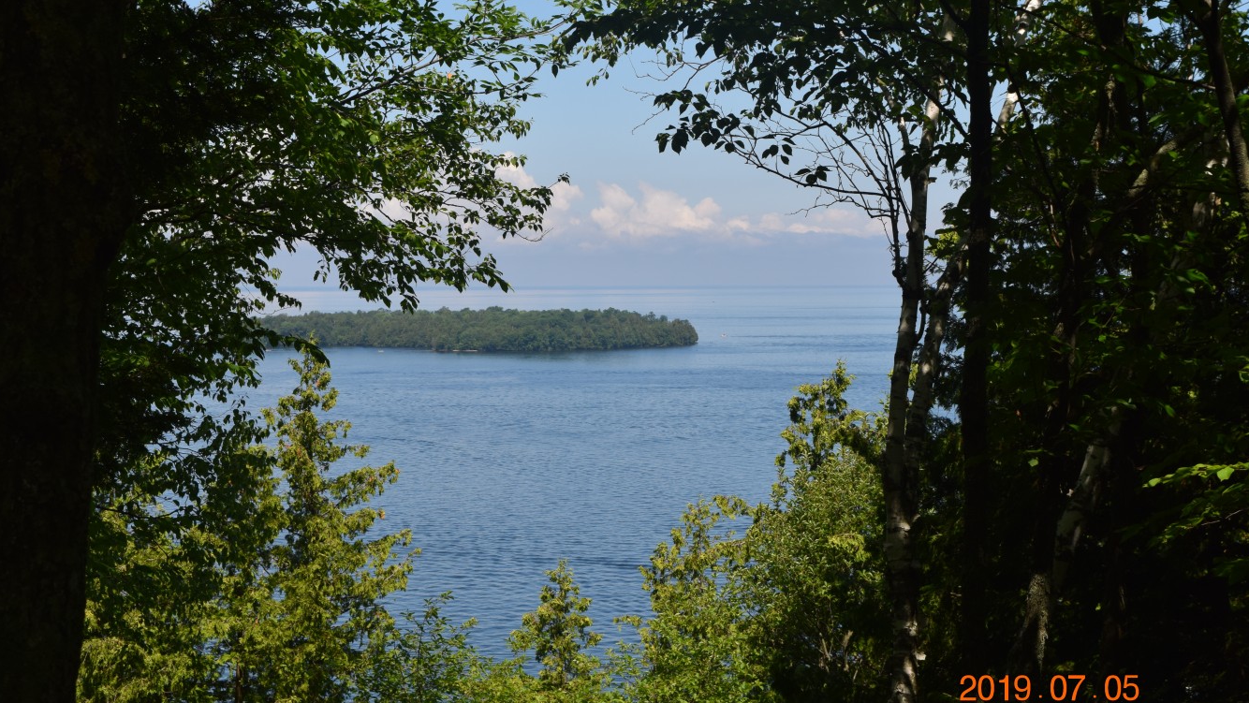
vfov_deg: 16.9
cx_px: 627
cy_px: 330
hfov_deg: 29.5
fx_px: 2369
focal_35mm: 72
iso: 200
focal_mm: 45
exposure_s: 1/400
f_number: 10
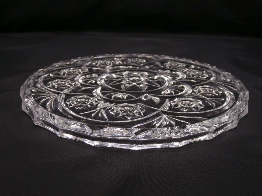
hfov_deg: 49.0
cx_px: 131
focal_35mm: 38
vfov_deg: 37.7
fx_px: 288
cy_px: 98
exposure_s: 1/160
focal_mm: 6.67
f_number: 3.9
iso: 100
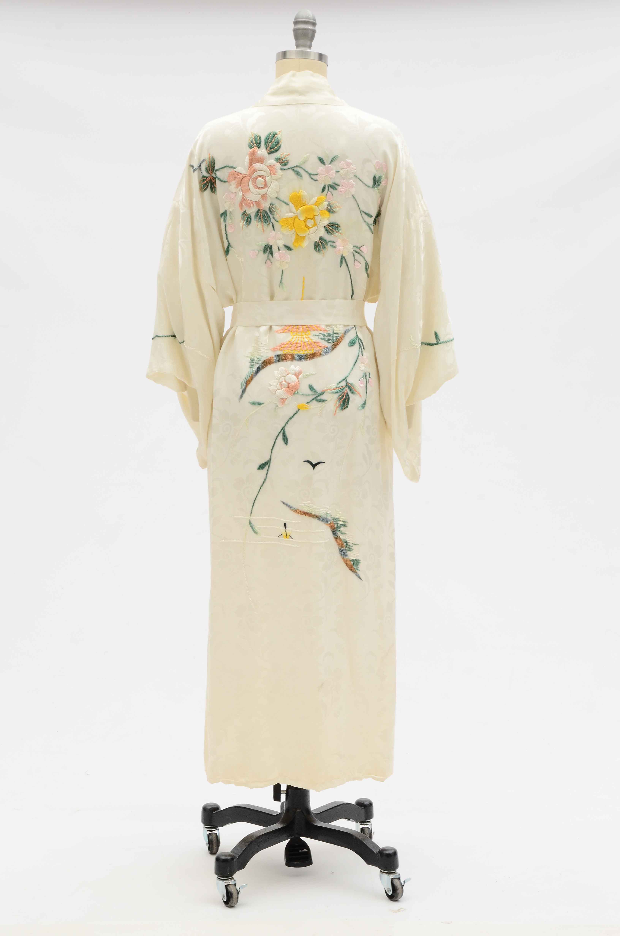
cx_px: 310
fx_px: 2413
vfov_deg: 22.0
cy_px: 468
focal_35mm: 93
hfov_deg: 14.6
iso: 400
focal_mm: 62
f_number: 11
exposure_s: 1/80
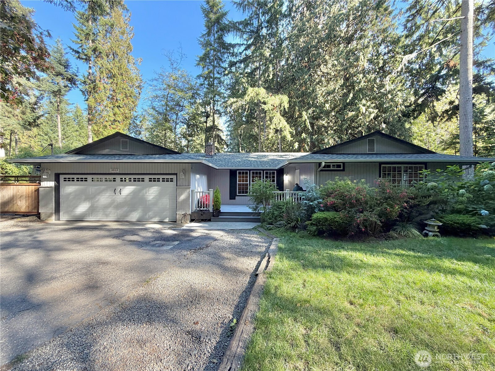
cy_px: 186
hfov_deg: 102.1
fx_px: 200
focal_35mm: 14
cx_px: 248
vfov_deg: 85.7
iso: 50
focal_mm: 2.22
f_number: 2.2
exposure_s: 1/121
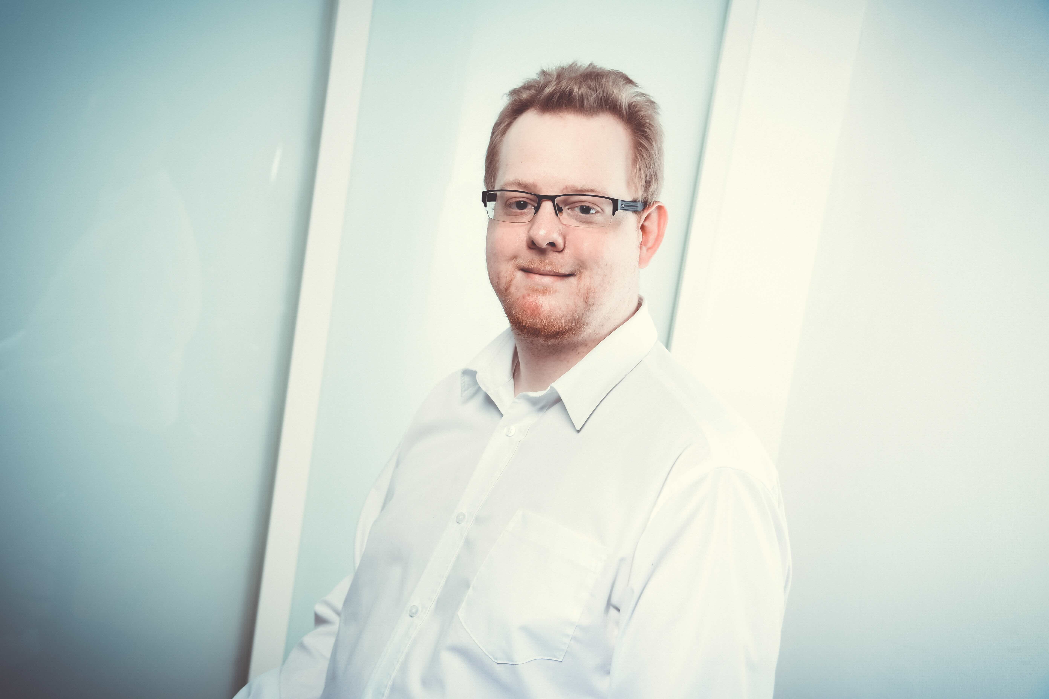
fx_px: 1311
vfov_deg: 29.9
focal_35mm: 45
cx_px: 524
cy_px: 350
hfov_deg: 43.6
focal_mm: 30
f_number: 6.3
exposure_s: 1/200
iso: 125
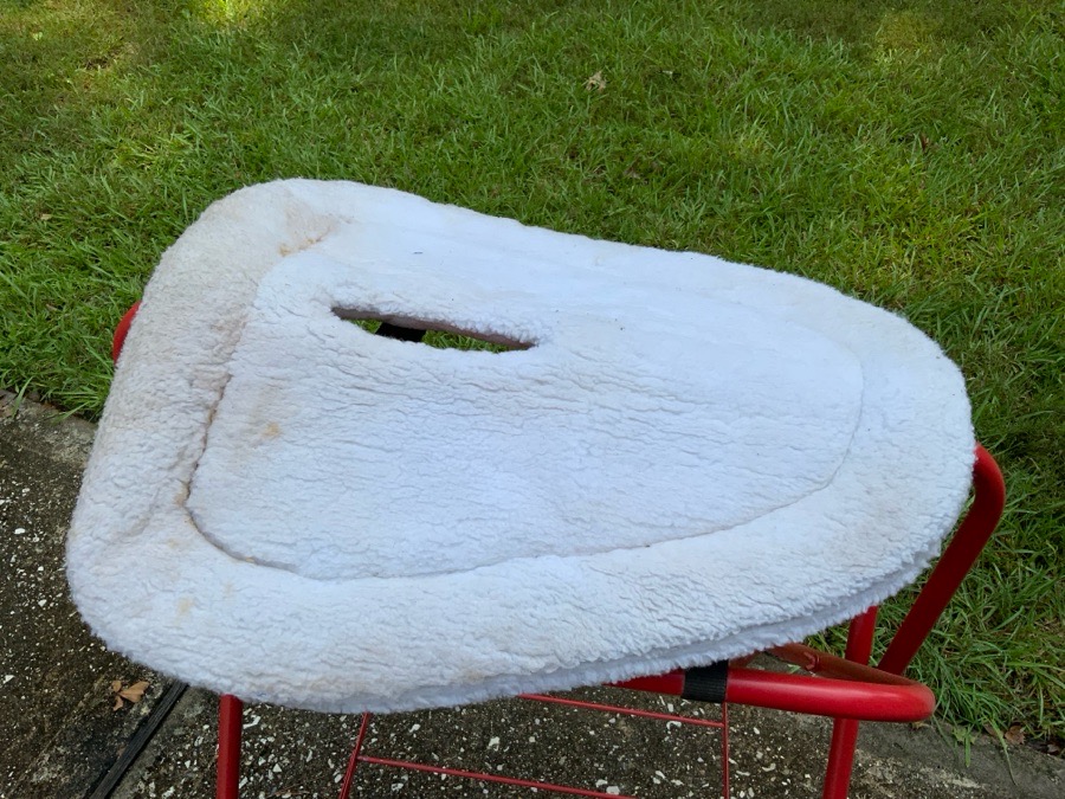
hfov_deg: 61.7
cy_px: 400
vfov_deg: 48.2
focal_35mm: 29
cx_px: 532
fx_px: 892
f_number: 1.8
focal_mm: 3
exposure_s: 1/1451
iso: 16
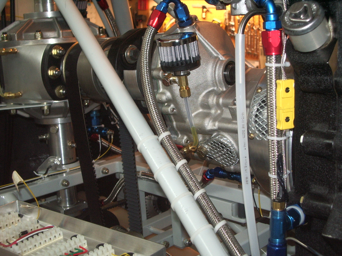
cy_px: 128
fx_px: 484
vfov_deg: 29.7
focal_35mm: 49
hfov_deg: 38.9
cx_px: 171
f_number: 3.1
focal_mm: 8.2
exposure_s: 1/50
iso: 200
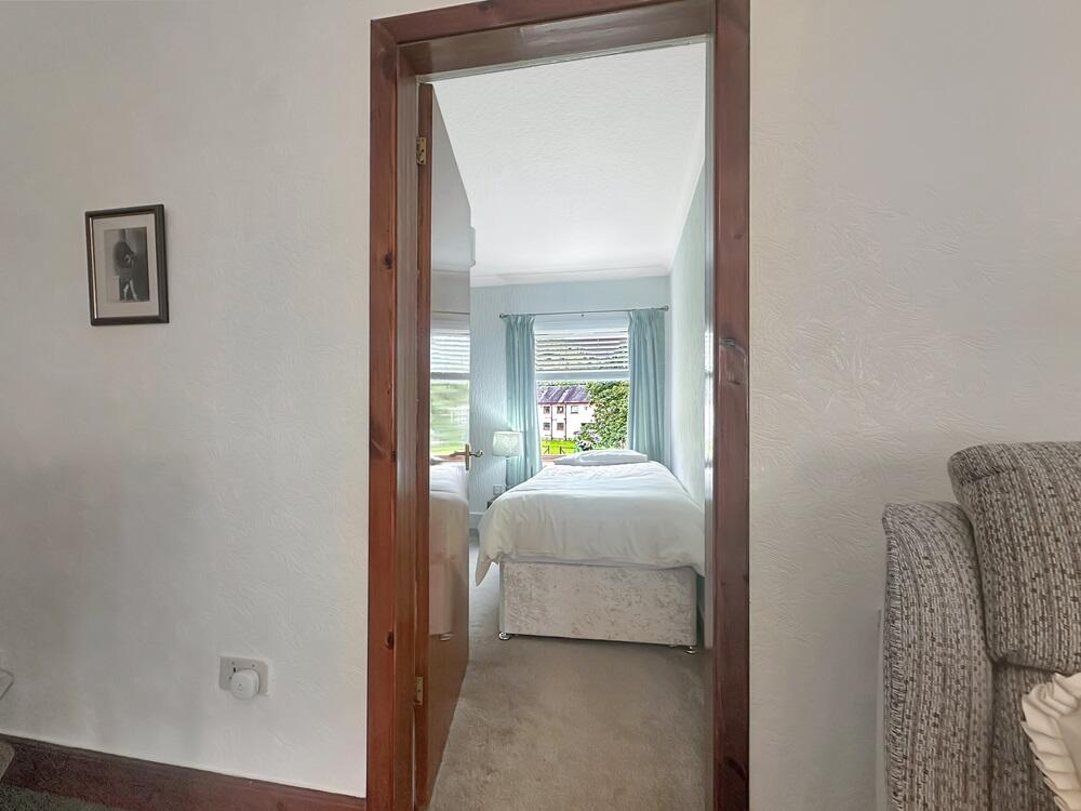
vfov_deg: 85.7
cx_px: 540
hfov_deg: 102.1
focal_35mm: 14
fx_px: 437
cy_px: 406
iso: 64
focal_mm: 2.22
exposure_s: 1/100
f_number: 2.2
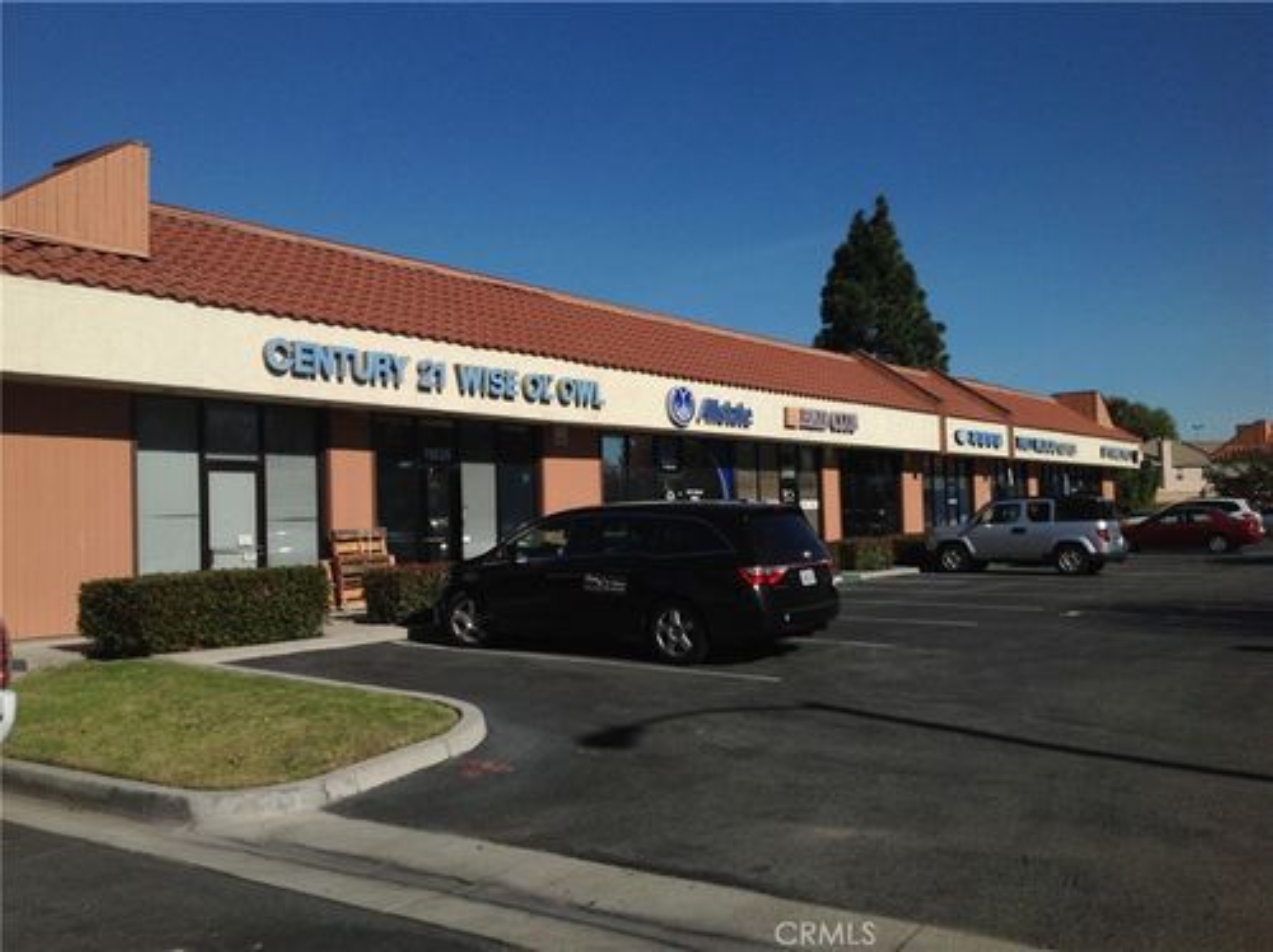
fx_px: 1286
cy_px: 476
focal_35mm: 35
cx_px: 636
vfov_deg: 40.6
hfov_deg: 52.7
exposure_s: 1/5051
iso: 50
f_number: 2.4
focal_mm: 4.28
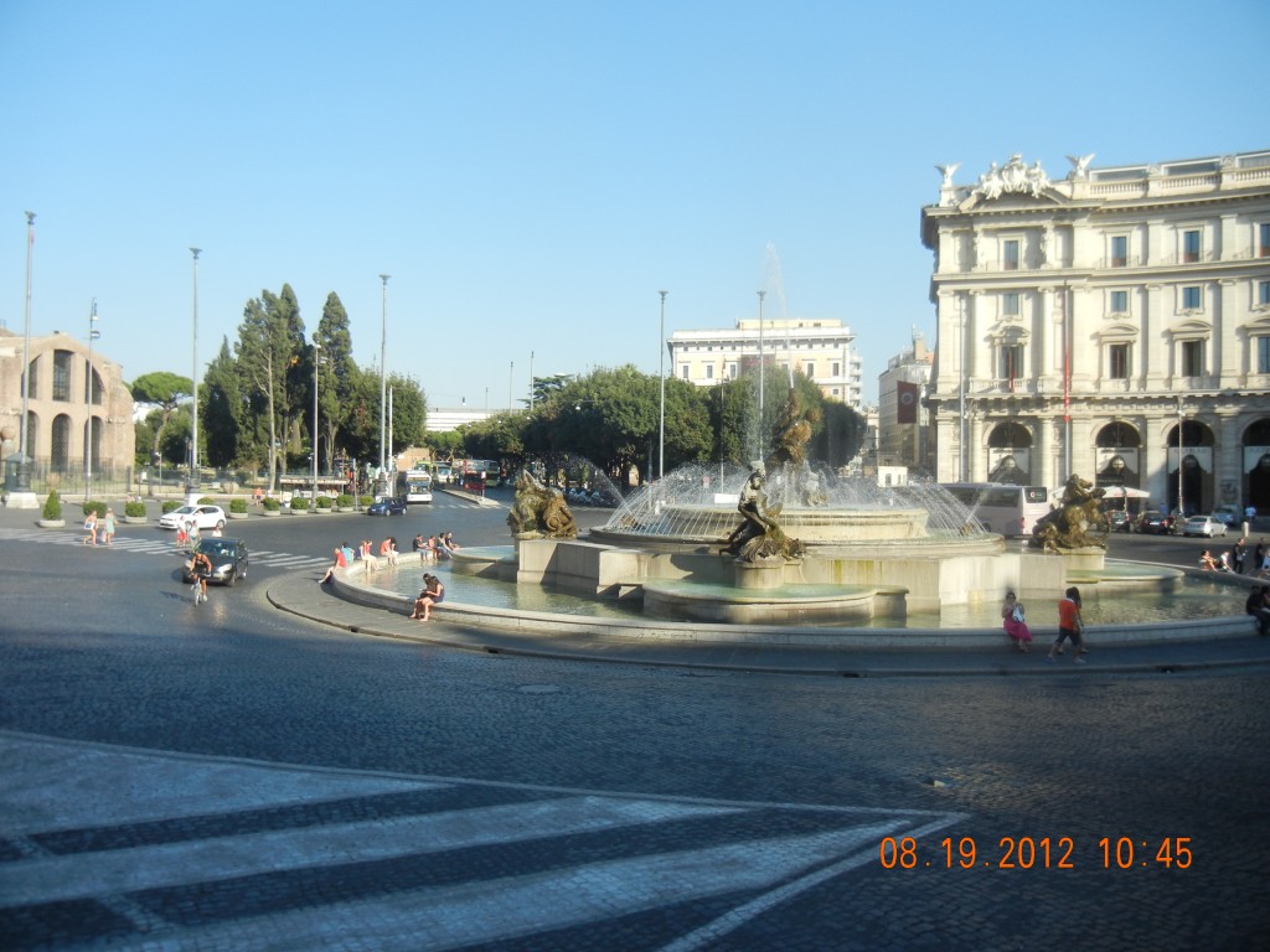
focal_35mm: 30
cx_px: 635
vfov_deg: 46.8
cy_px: 476
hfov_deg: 60.0
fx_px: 1101
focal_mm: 5.4
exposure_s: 1/208
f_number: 7
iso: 160
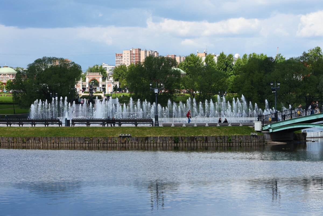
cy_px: 108
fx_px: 942
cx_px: 162
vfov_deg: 13.0
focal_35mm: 105
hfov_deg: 19.5
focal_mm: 70
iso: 100
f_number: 5.6
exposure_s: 1/500
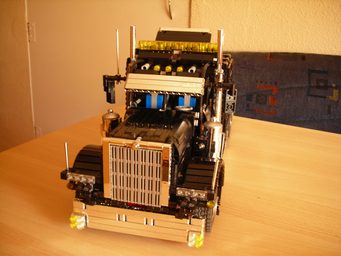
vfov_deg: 37.7
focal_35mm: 38
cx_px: 170
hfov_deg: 49.0
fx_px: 374
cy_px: 128
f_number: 3.2
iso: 50
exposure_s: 1/4.2
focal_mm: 6.3
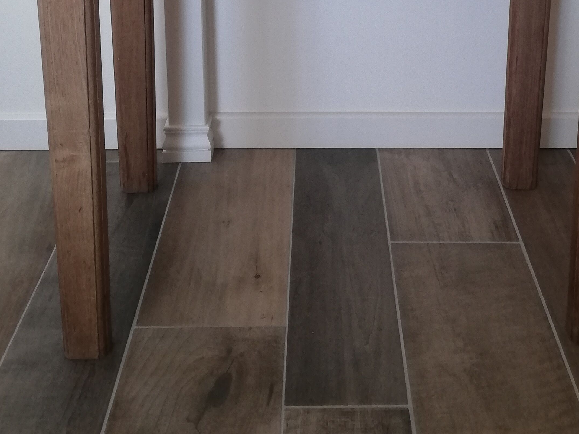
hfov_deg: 34.3
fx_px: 937
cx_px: 341
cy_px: -46
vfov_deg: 24.3
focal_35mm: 56
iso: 200
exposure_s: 1/50
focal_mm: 3.81
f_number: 2.2
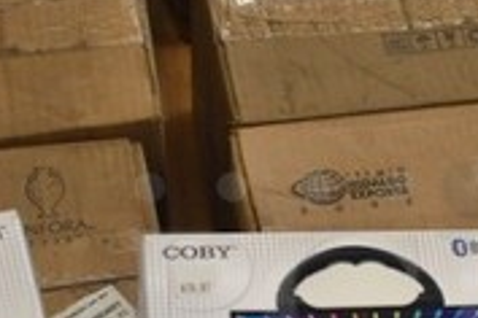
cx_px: 316
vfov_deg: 14.5
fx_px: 1235
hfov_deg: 21.8
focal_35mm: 93
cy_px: 296
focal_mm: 18
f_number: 3.5
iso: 800
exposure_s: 1/160
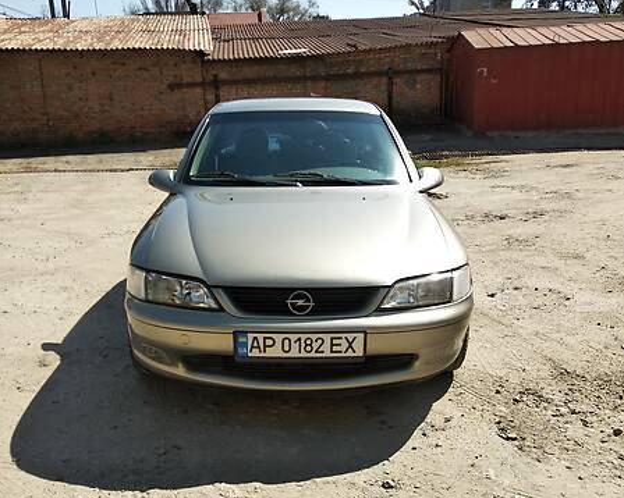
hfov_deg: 52.9
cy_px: 298
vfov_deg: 43.1
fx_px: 628
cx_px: 312
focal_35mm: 34
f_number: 2.2
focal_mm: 3.8
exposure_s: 1/905
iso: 100
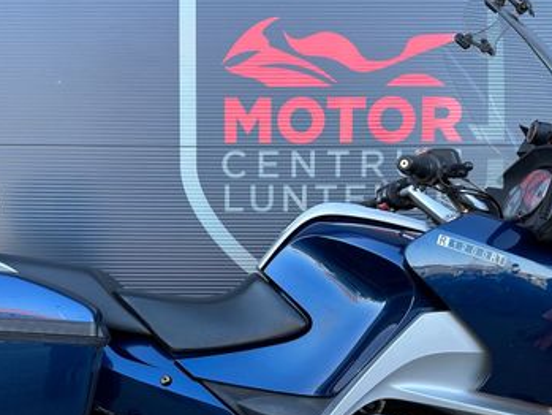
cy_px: 322
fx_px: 702
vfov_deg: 32.2
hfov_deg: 42.9
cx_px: 248
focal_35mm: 44
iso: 64
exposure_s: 1/178
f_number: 1.78
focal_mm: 6.86
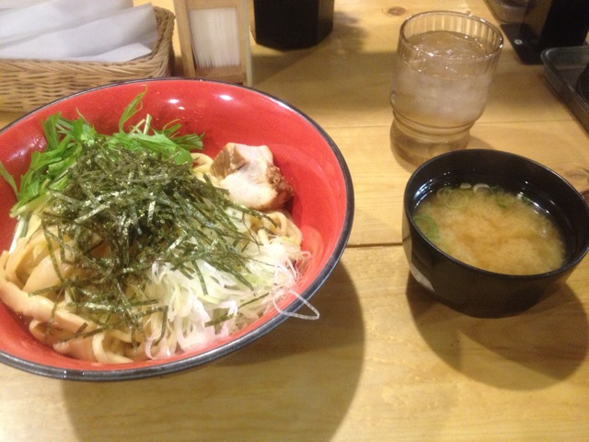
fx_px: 596
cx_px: 294
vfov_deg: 40.7
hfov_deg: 52.6
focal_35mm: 35
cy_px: 221
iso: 400
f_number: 2.4
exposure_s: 1/17
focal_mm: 4.28
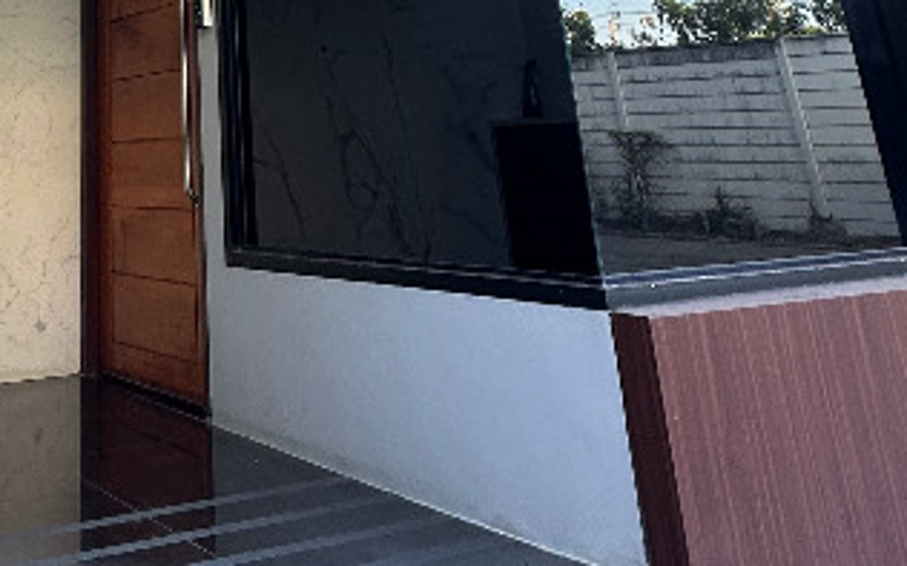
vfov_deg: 21.9
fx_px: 1161
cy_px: -319
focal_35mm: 47
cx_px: 166
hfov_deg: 40.7
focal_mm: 2.22
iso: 80
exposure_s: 1/99
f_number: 2.2
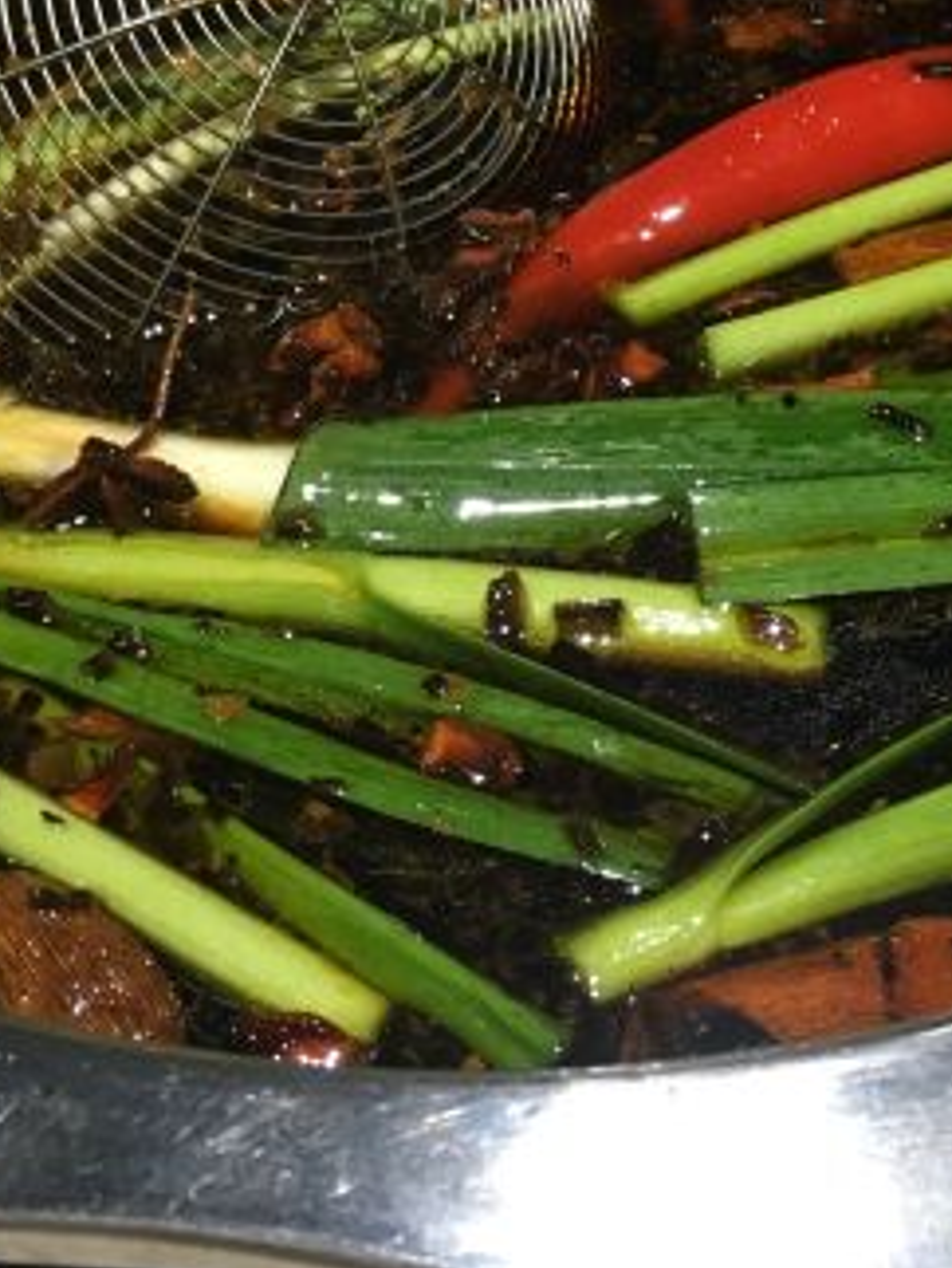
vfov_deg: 30.2
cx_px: 537
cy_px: 331
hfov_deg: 23.3
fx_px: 2307
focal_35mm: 63
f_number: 2.2
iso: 100
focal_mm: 4.15
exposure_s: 1/33
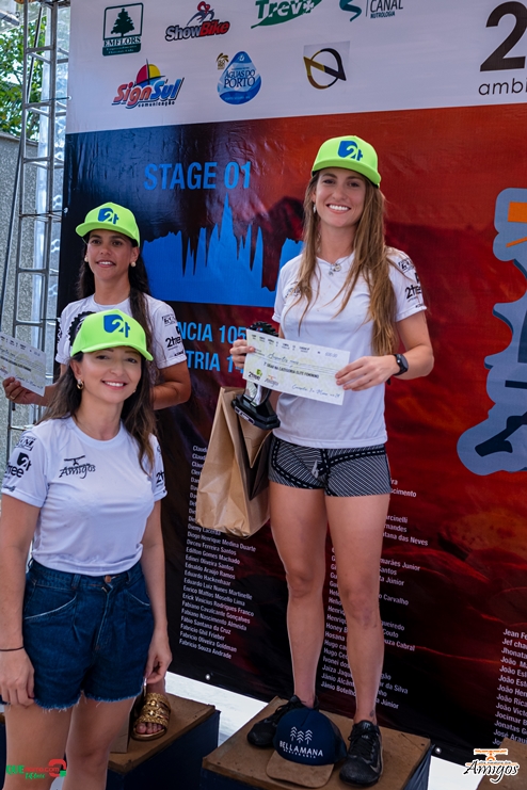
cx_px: 264
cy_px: 395
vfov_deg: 53.1
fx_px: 790
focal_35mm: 36
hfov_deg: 36.9
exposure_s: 1/1250
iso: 640
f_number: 2.8
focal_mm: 24
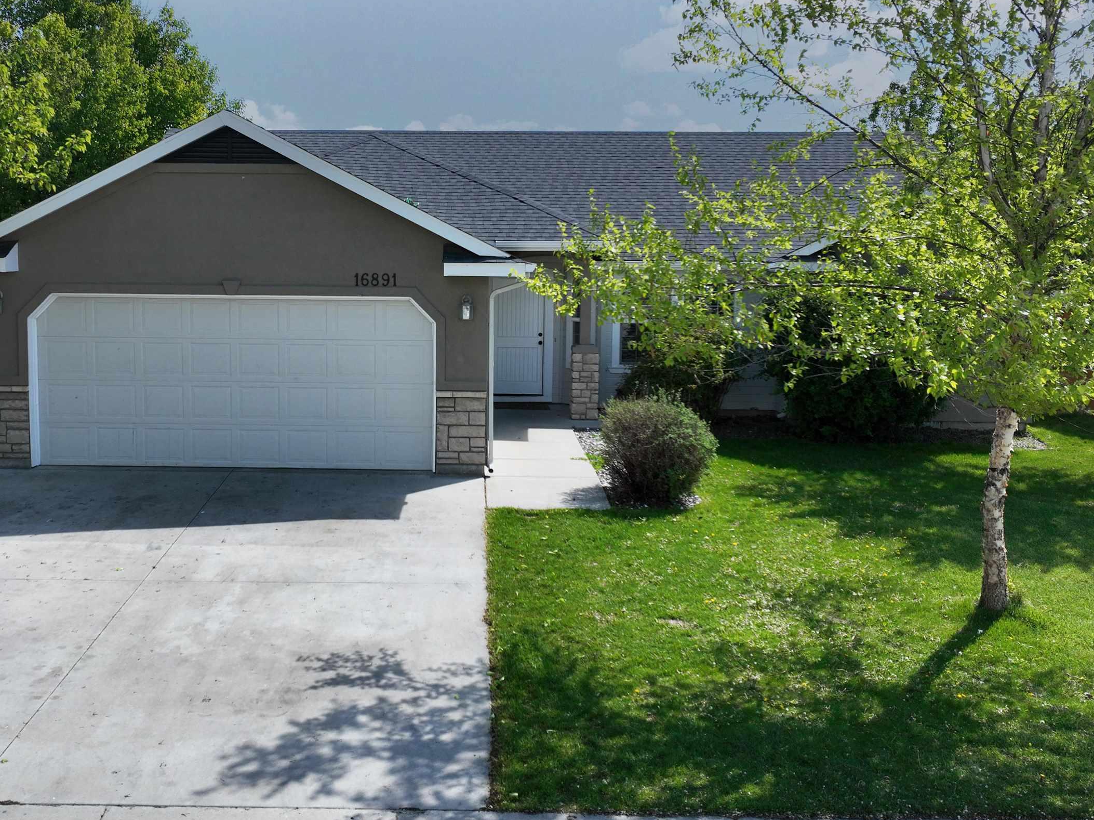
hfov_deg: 52.3
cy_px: 342
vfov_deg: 40.6
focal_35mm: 35
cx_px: 440
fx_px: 1106
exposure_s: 1/2000
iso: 200
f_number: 2.8
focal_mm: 12.29
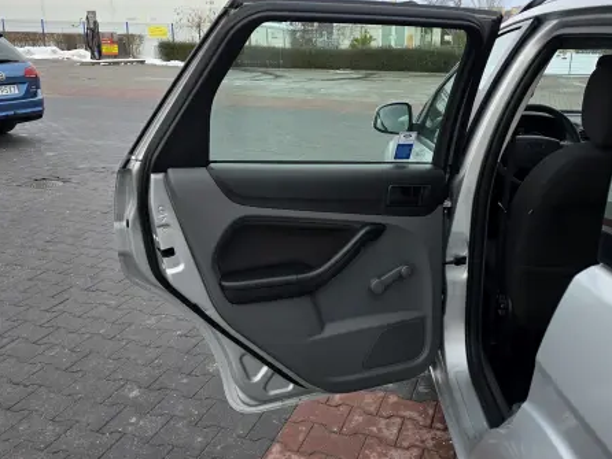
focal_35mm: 33
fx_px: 584
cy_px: 192
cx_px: 327
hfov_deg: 55.3
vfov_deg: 42.8
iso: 40
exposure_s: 1/359
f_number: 1.7
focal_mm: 6.3
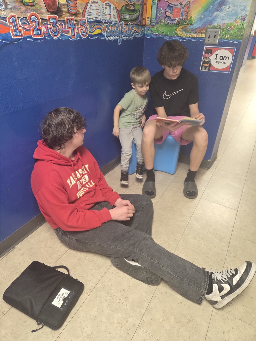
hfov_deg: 58.9
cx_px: 128
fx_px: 227
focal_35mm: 23
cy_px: 170
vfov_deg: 73.9
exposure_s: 1/120
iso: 1000
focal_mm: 5.4
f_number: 1.8
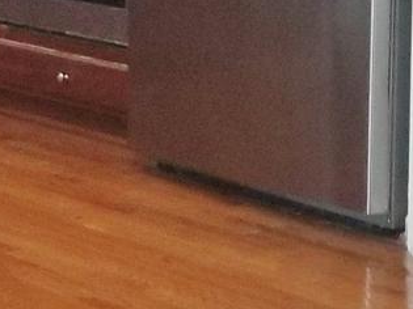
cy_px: -47
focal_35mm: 169
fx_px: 2016
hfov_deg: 10.0
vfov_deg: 8.7
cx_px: -620
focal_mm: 4.25
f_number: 1.7
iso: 160
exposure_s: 1/30
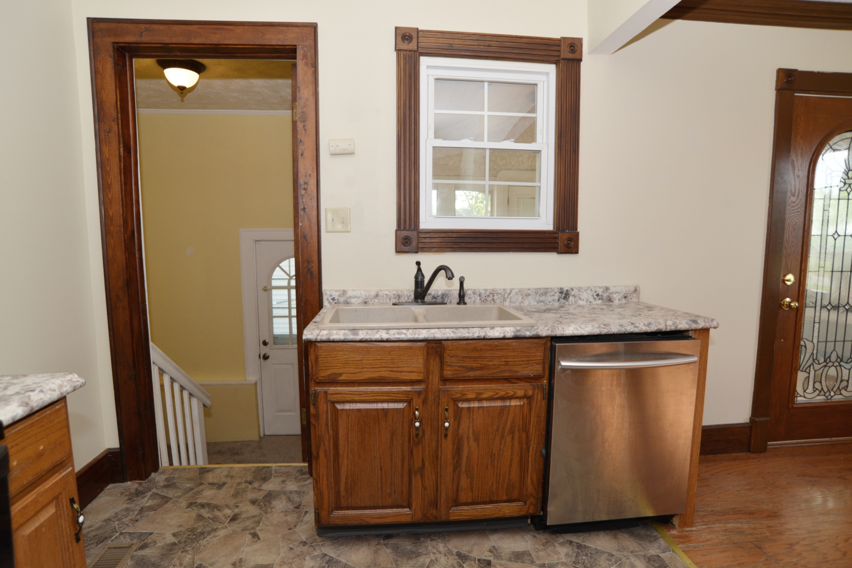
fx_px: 426
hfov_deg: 90.0
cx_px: 426
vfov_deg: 67.4
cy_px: 284
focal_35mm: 18
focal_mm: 18
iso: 400
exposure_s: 1/125
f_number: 5.6
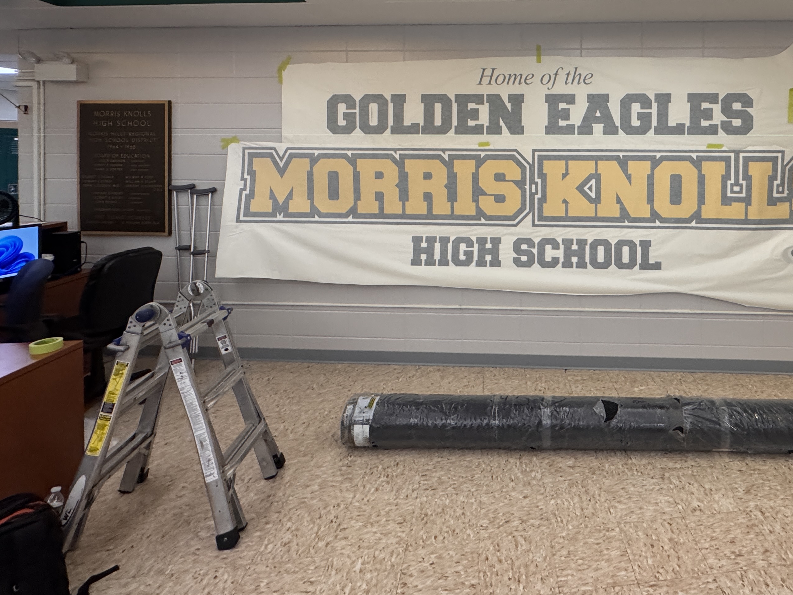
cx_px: 560
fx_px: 504
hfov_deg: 72.8
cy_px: 156
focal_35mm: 22
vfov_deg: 58.2
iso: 320
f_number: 2.2
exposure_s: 1/120
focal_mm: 2.22
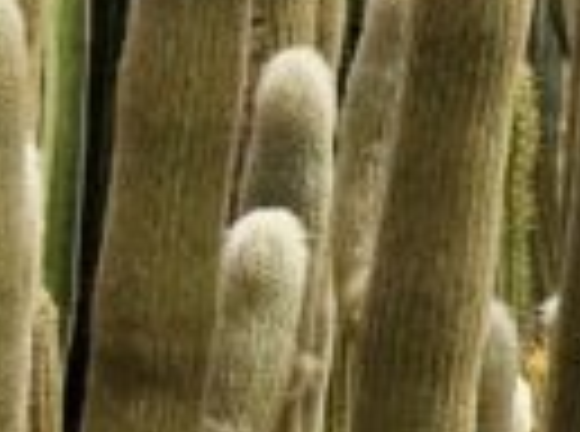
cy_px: -572
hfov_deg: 6.8
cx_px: 2271
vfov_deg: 6.1
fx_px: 3860
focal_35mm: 231
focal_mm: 4.15
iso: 25
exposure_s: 1/1538
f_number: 2.2
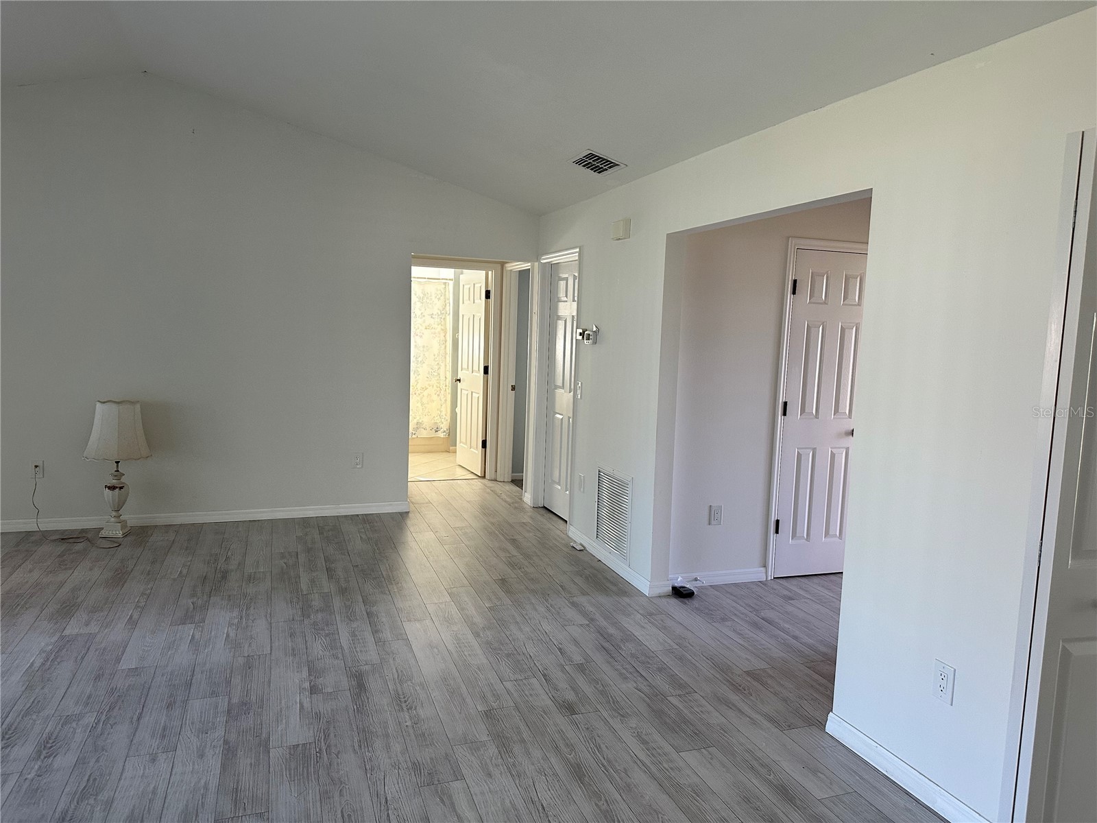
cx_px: 548
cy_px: 412
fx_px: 761
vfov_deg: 56.8
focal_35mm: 24
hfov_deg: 71.6
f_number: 1.78
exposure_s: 1/120
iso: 200
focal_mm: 6.86
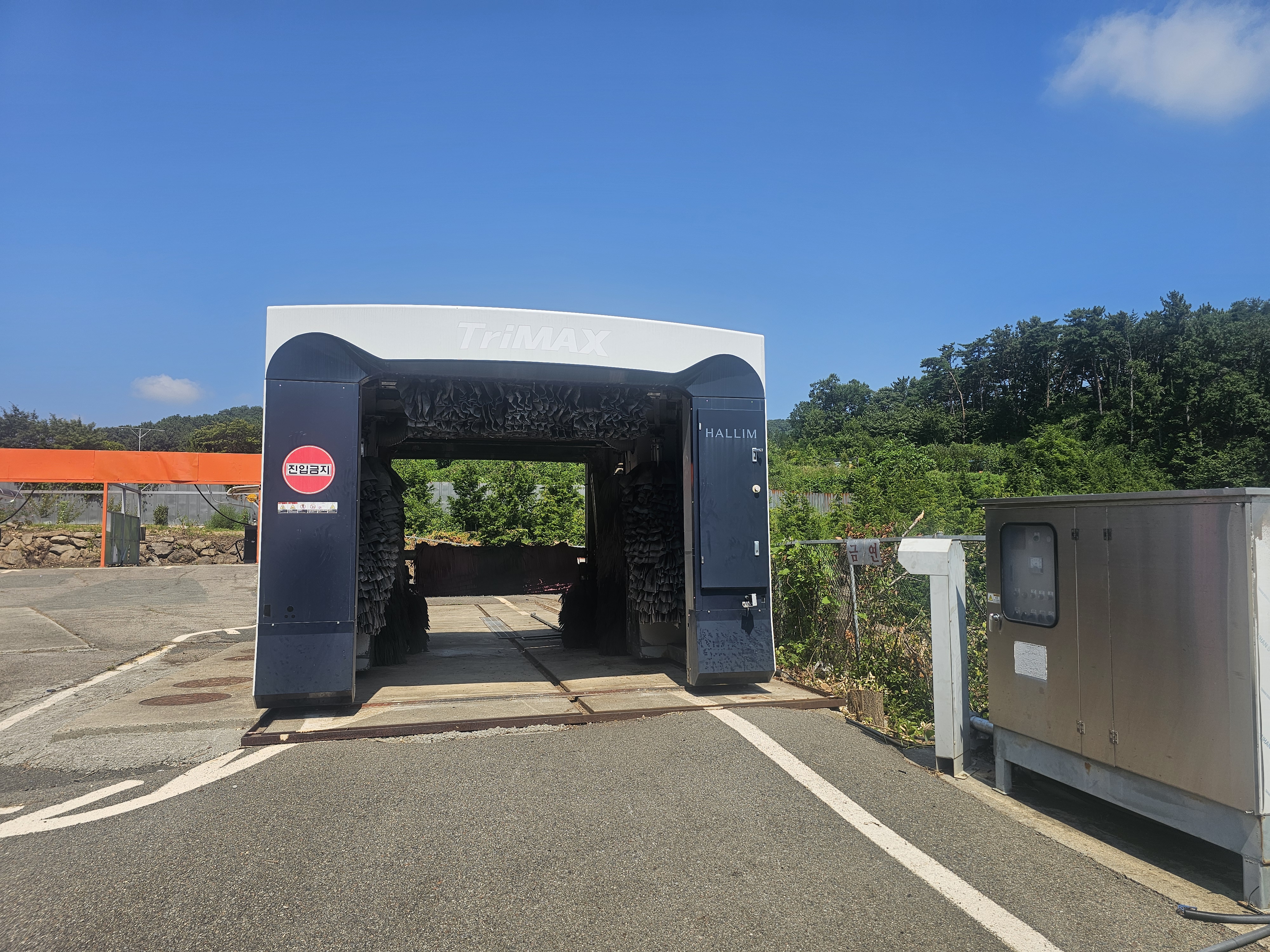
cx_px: 635
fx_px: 844
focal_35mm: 23
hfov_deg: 73.9
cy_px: 476
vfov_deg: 58.9
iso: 16
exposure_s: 1/1358
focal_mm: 6.3
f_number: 1.7
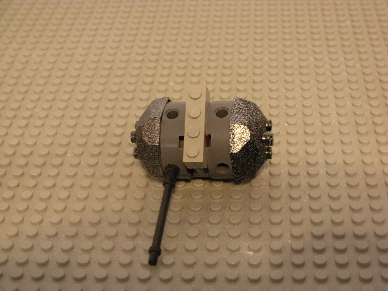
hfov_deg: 25.7
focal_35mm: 76
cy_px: 146
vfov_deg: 19.4
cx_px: 194
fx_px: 852
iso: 200
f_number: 3.6
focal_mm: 12.5
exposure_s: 1/3.4
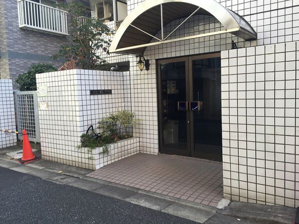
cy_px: 112
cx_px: 150
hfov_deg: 61.7
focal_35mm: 29
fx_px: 250
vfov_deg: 48.2
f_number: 2.2
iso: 32
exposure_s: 1/120
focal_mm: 4.15
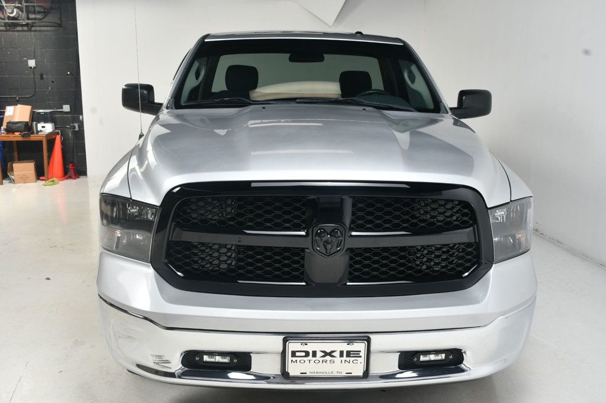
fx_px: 572
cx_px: 303
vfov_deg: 38.9
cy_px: 202
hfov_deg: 55.8
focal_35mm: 34
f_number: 11
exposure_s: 1/160
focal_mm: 23
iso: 100
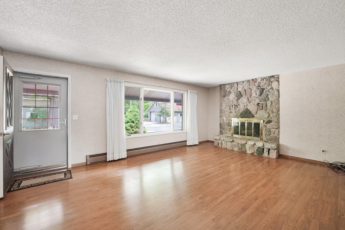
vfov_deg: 81.3
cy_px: 115
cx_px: 172
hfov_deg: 104.2
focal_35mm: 14
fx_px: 134
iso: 4000
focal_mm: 14
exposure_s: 1/125
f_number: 4.5
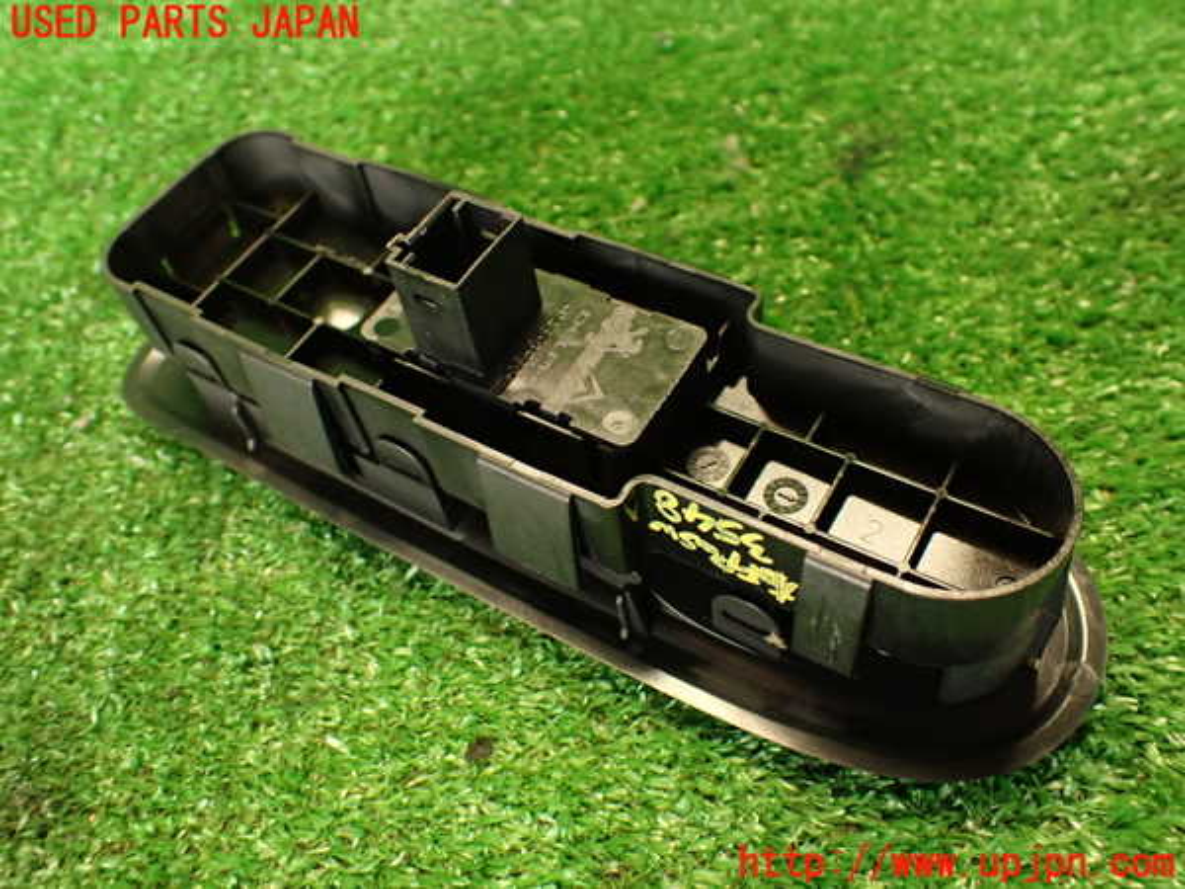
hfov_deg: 60.0
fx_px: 1027
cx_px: 592
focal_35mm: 30
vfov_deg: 46.8
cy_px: 444
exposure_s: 1/30
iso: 500
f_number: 2.3
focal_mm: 5.4
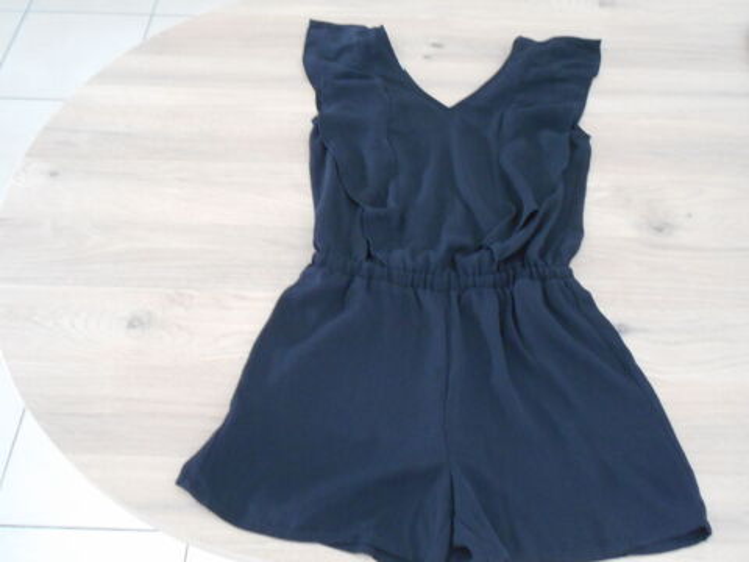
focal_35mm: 34
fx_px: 736
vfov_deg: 41.8
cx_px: 374
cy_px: 281
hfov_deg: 54.0
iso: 400
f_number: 3.6
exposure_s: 1/13
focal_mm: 5.8
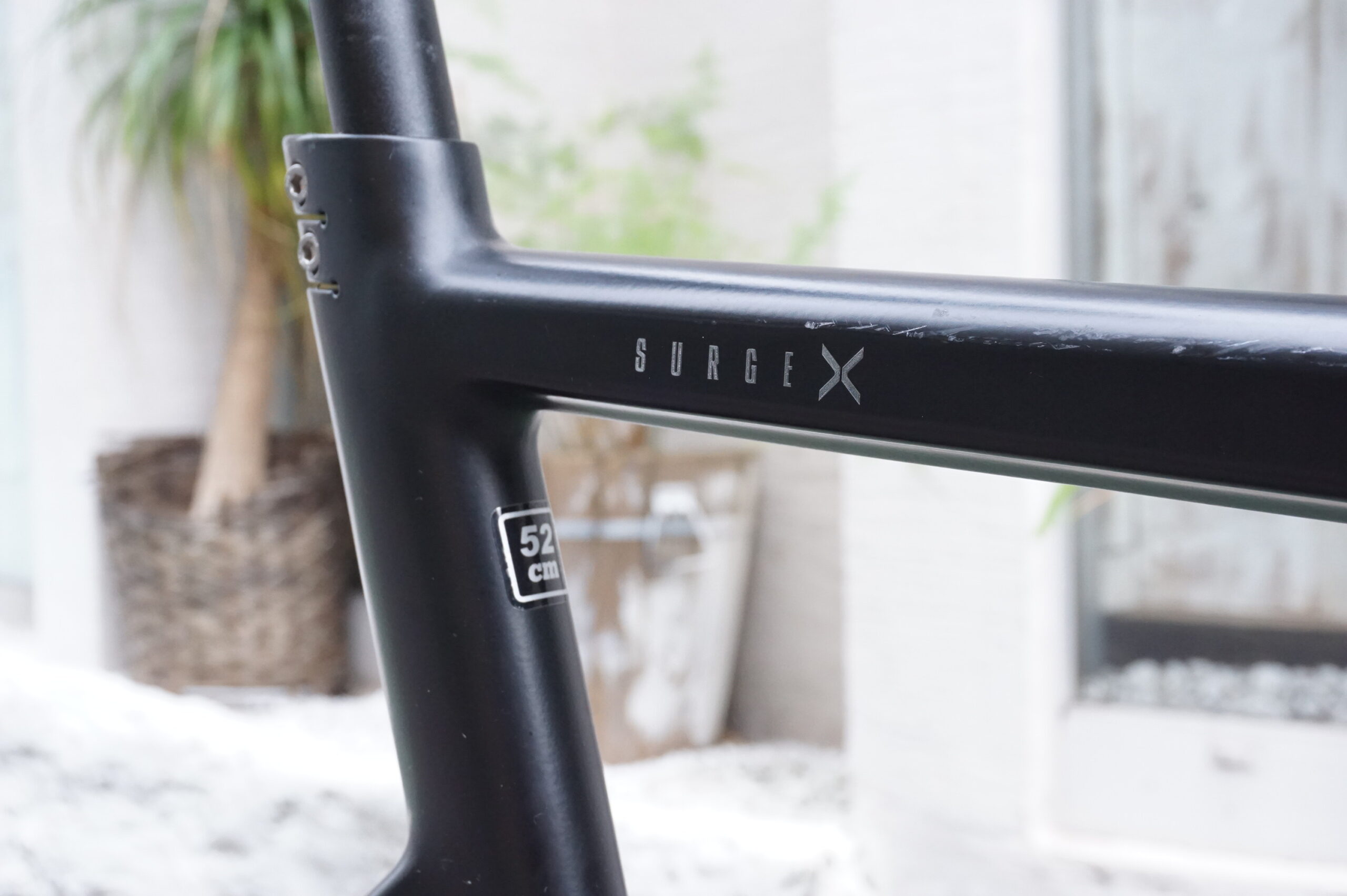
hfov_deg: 34.2
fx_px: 2187
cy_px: 448
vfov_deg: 23.1
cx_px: 674
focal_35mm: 58
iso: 2000
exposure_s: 1/250
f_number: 9
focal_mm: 39
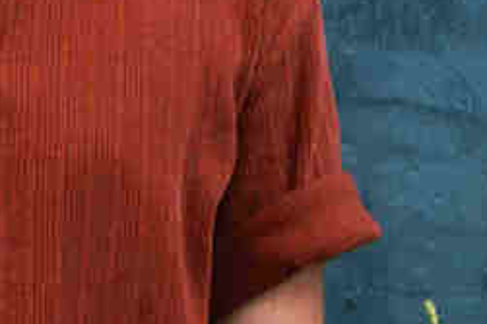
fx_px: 2325
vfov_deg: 7.8
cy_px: -198
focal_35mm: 172
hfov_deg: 11.1
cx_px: -419
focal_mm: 24
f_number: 5.6
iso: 800
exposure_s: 1/125
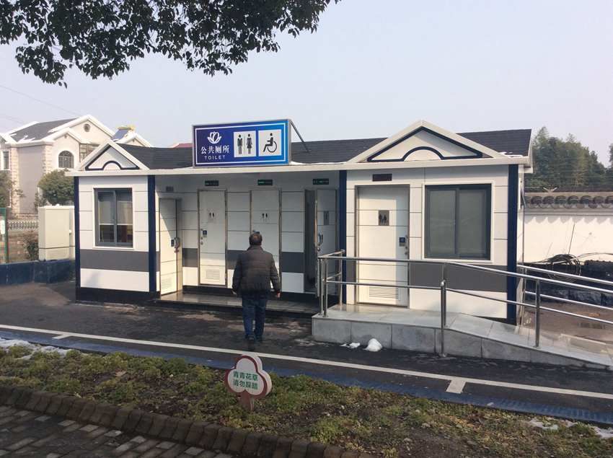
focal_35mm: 32
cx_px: 306
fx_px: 566
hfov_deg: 56.9
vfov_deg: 44.1
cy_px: 229
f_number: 2.4
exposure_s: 1/1100
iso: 32
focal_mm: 3.3
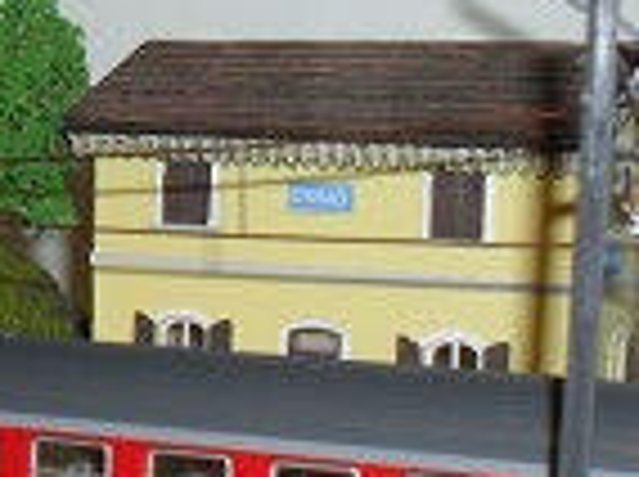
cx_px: -196
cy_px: 297
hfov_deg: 16.3
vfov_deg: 12.9
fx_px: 2101
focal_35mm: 114
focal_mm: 6.3
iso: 200
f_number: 3.2
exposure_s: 1/45
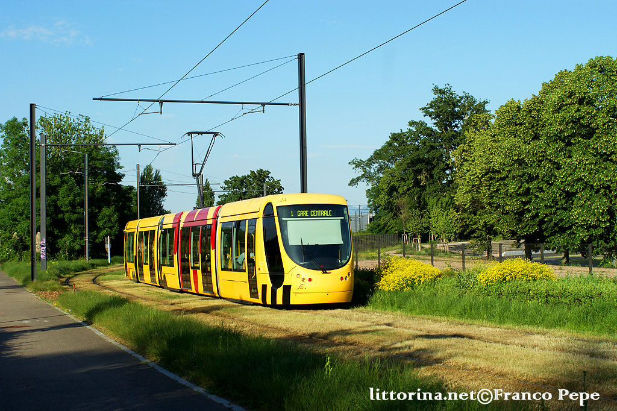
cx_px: 308
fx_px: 1028
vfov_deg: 22.6
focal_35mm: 60
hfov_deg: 33.4
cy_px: 206
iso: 200
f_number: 7.1
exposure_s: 1/500
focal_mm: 40
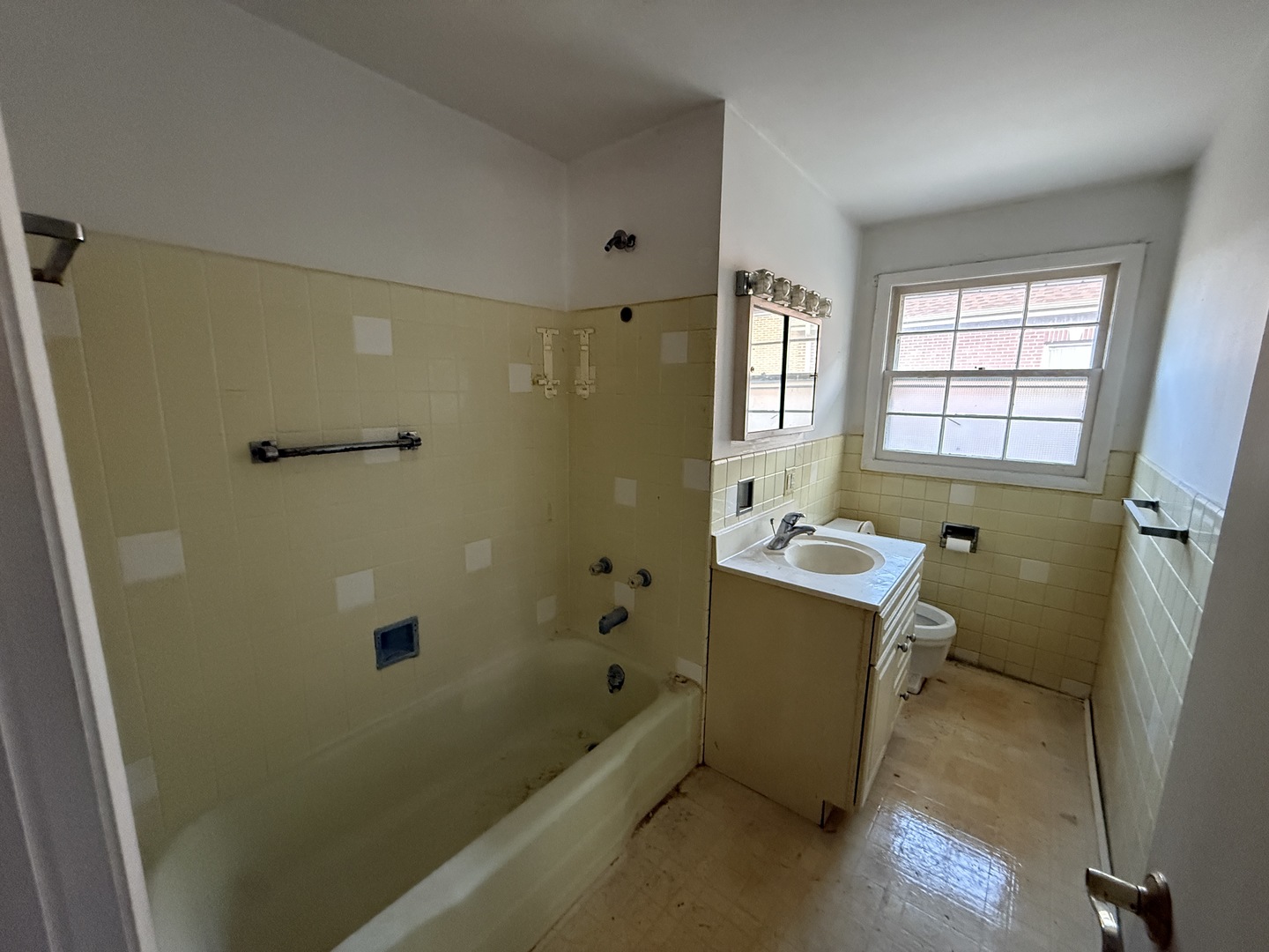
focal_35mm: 14
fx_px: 513
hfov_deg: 102.1
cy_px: 476
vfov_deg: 85.7
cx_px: 634
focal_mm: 2.22
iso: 800
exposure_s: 1/60
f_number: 2.2
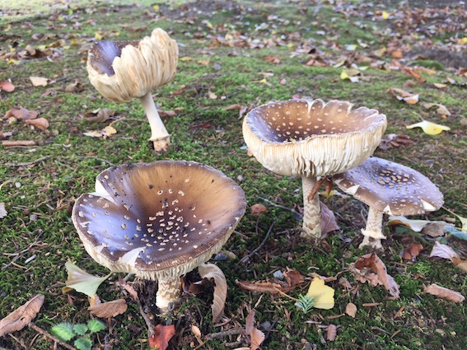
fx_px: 391
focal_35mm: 29
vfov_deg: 48.2
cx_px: 234
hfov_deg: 61.7
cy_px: 175
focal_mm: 4.15
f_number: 2.2
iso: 40
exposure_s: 1/60
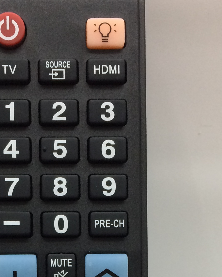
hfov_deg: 18.2
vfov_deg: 20.7
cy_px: 360
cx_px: 68
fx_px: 690
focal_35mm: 84
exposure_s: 1/33
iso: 160
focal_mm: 4.15
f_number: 2.2
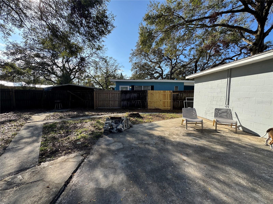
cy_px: 102
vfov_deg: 85.7
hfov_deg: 102.1
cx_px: 136
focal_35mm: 14
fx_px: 110
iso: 40
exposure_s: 1/664
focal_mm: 2.22
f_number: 2.2
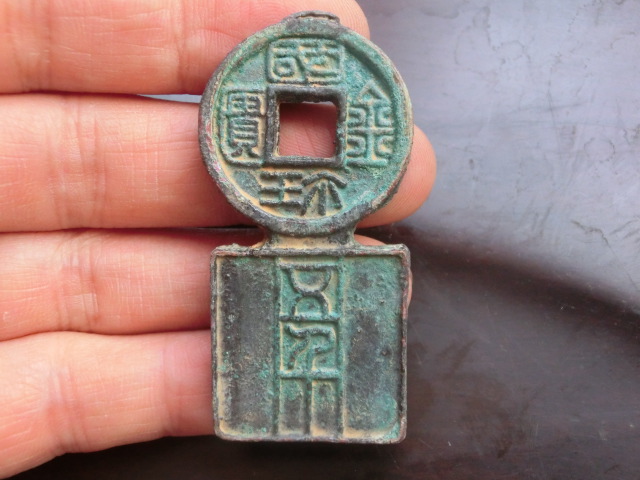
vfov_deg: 38.7
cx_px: 320
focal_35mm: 37
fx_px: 684
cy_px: 240
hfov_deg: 50.1
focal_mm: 6.5
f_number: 4.1
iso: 800
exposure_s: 1/60
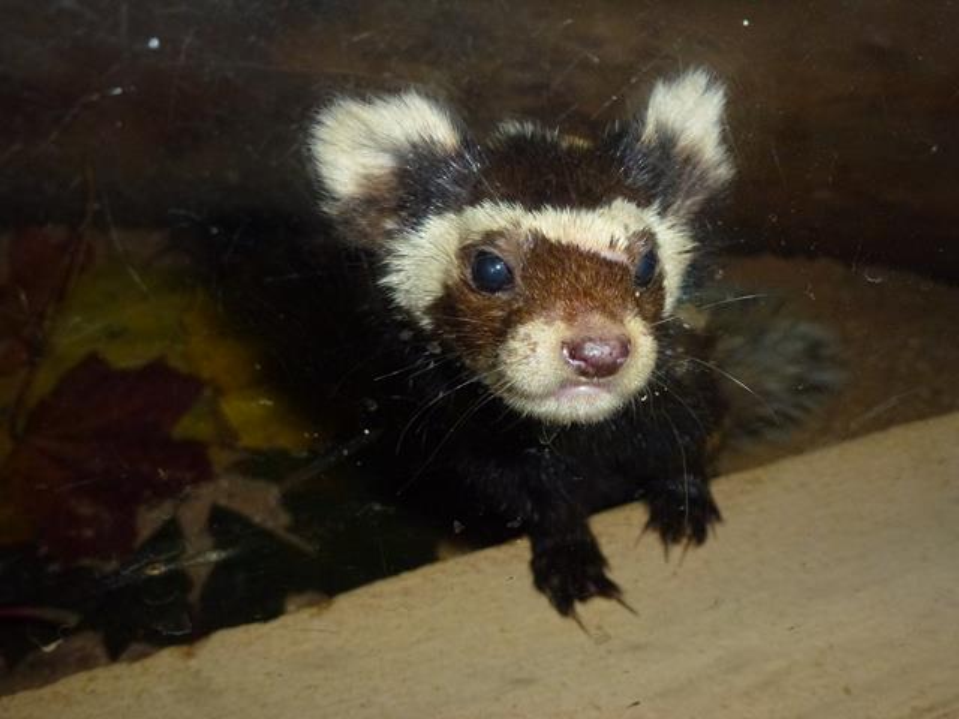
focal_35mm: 41
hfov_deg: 45.8
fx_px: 1136
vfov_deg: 35.1
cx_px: 480
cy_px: 360
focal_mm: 7.4
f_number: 3.9
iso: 400
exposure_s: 1/60
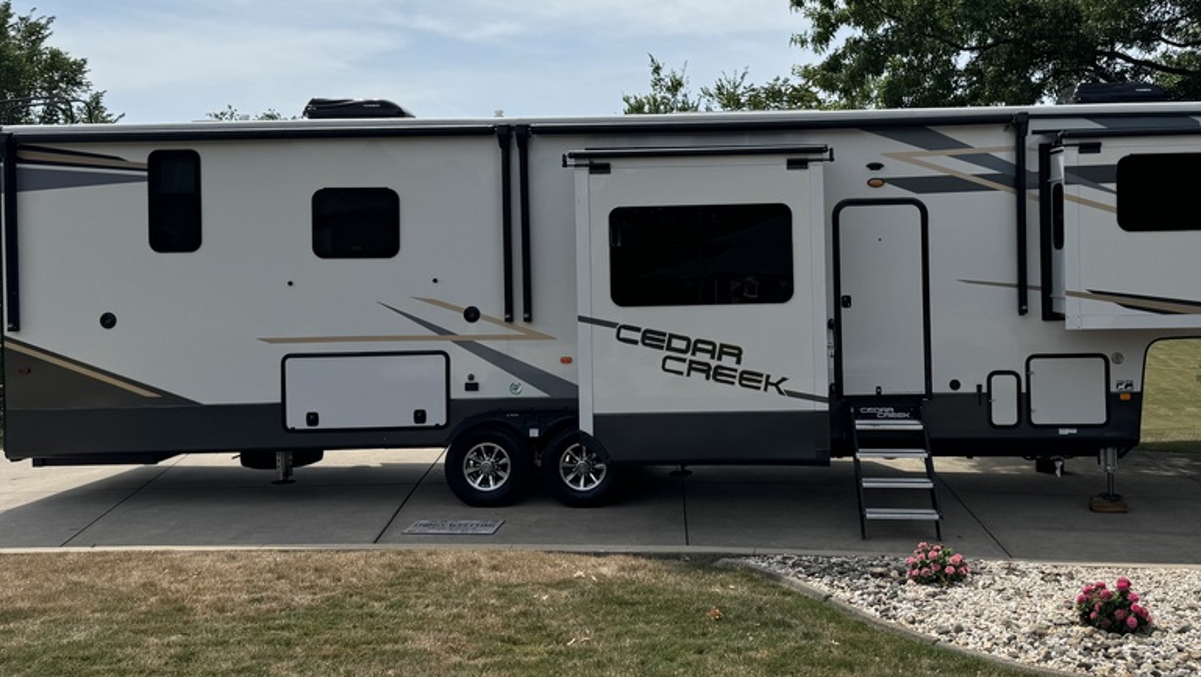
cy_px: 253
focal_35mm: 34
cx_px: 715
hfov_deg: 57.6
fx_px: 1083
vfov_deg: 34.5
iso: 80
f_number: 1.78
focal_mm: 6.76
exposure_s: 1/7092
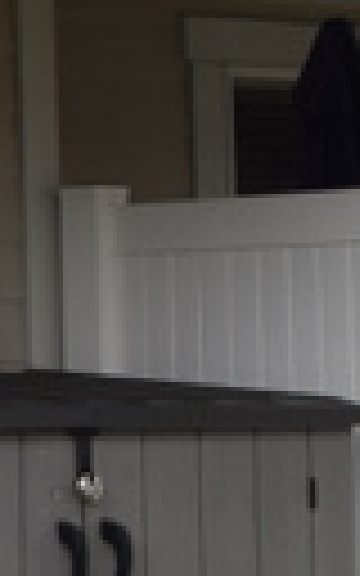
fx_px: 2874
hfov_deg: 5.7
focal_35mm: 183
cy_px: 173
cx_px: -1260
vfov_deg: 11.4
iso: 200
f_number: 8
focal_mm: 15
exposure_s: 1/250
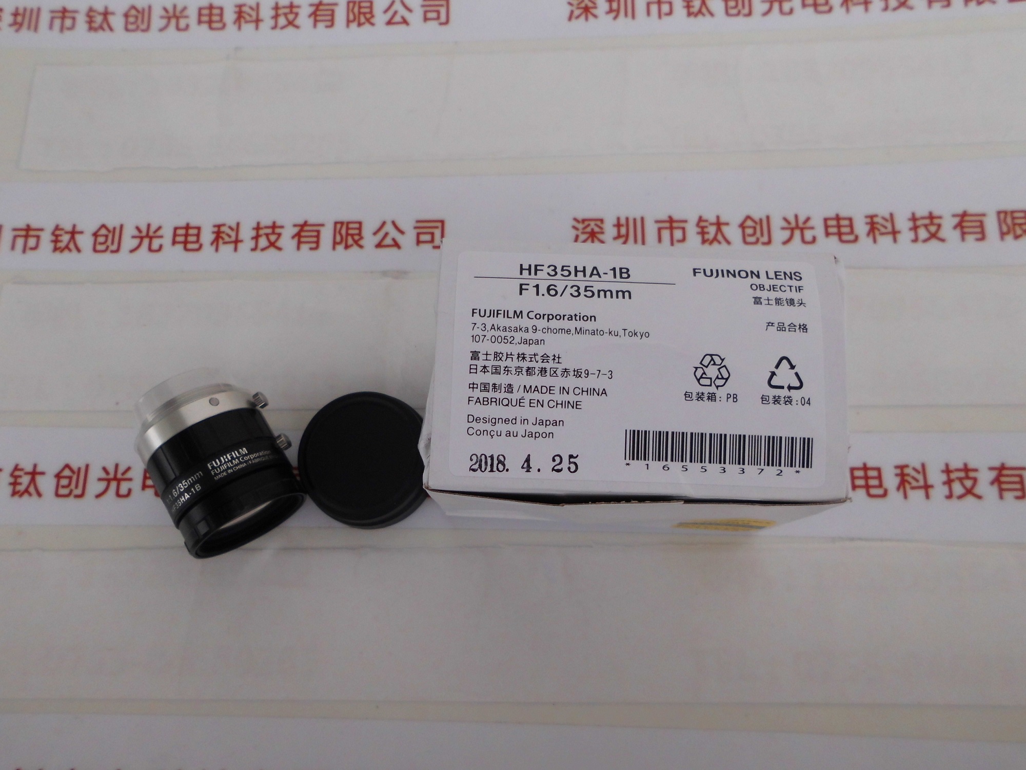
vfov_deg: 53.1
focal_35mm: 26
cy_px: 385
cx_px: 513
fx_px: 771
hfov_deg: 67.3
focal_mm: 4.6
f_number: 3.2
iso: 100
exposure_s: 1/206
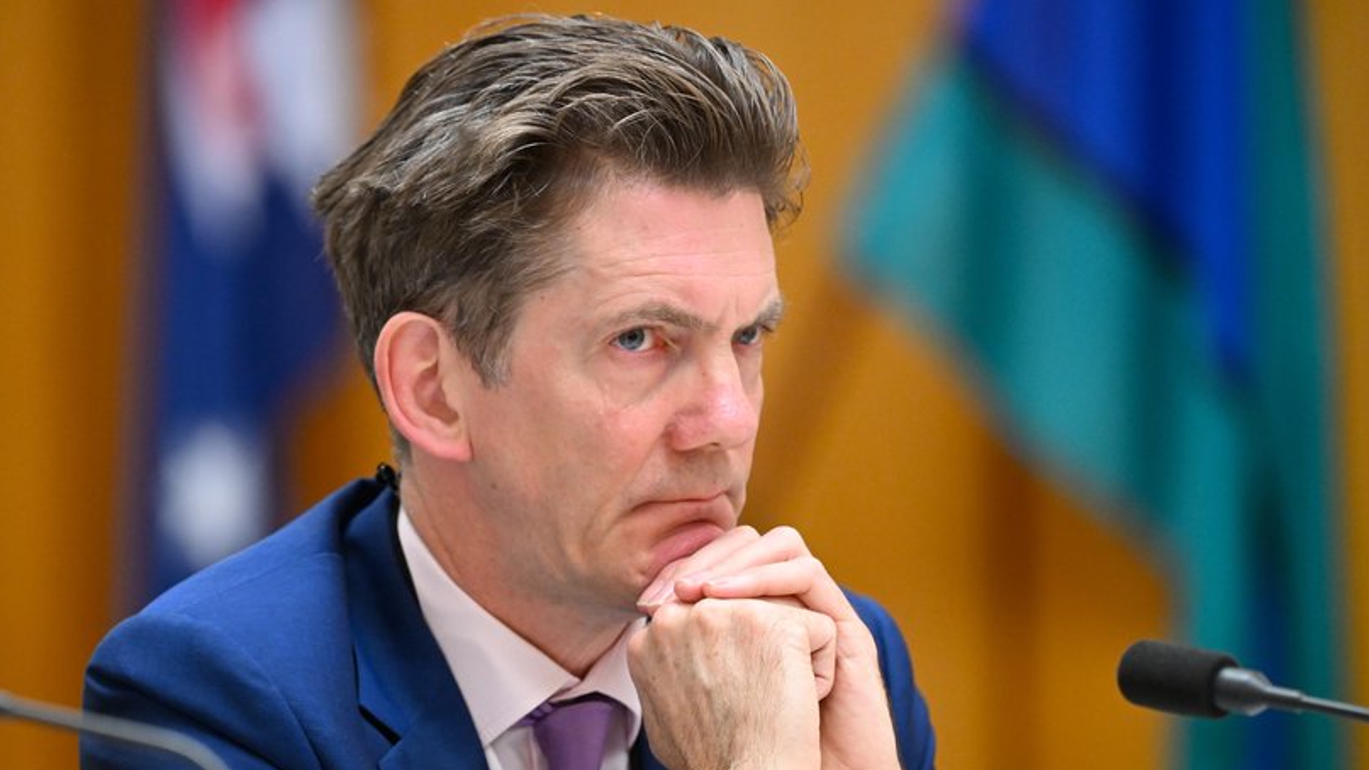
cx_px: 684
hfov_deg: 7.6
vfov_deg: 4.3
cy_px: 451
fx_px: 10310
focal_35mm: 284
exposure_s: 1/250
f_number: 4
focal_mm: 270
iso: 4000
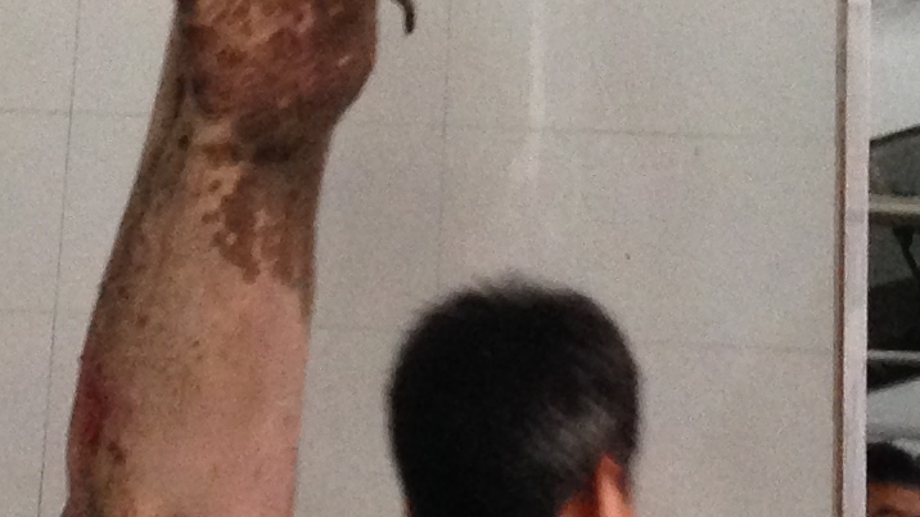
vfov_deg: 6.9
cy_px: -842
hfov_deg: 13.1
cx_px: 402
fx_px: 3999
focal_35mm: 164
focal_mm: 4.12
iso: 200
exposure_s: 1/20
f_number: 2.4
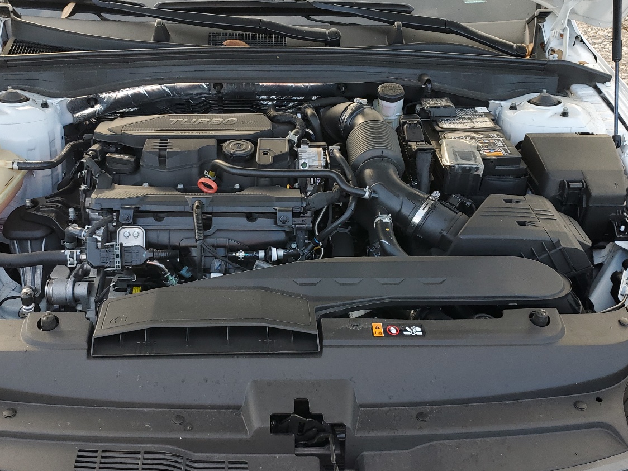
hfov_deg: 50.1
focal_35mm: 37
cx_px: 286
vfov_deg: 38.7
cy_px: 242
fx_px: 671
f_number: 1.5
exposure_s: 1/217
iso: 50
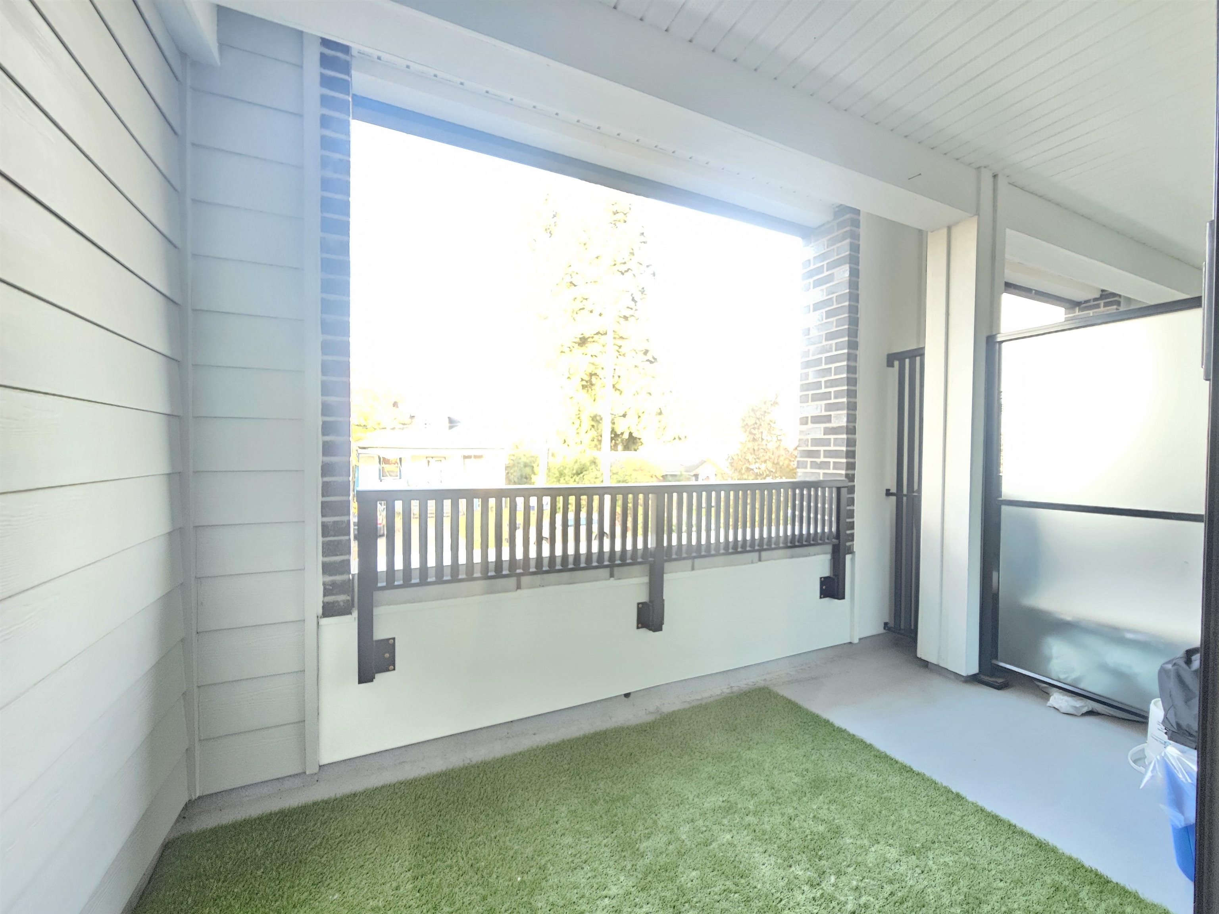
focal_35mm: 13
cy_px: 457
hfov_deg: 106.2
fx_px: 458
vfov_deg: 89.9
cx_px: 610
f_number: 2.2
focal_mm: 2.2
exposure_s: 1/30
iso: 640
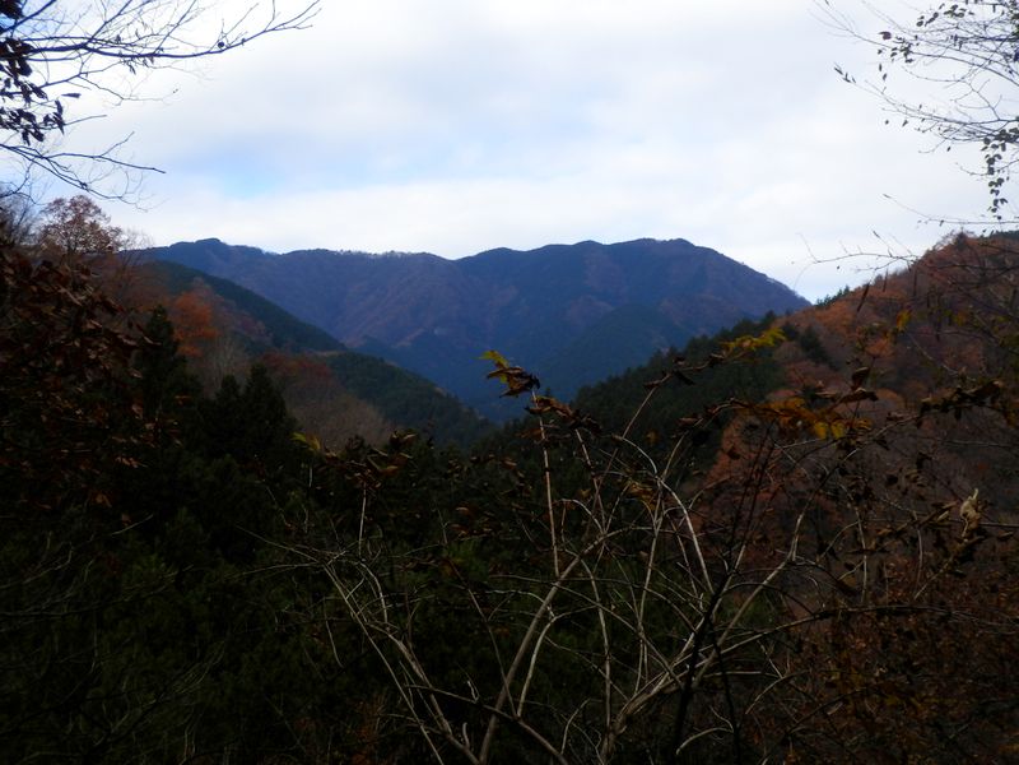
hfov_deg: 30.7
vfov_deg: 23.3
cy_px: 382
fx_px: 1855
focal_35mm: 63
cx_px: 510
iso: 80
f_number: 4.6
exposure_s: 1/320
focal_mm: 11.1
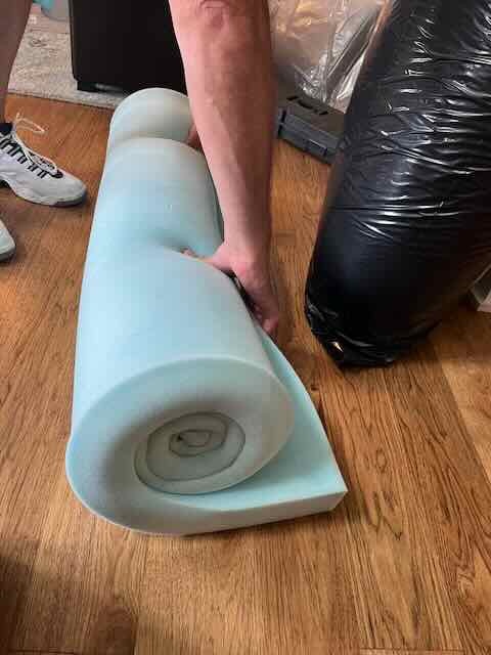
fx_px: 492
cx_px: 246
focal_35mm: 26
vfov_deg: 67.3
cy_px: 328
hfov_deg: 53.1
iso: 160
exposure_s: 1/60
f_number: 1.6
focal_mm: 5.1
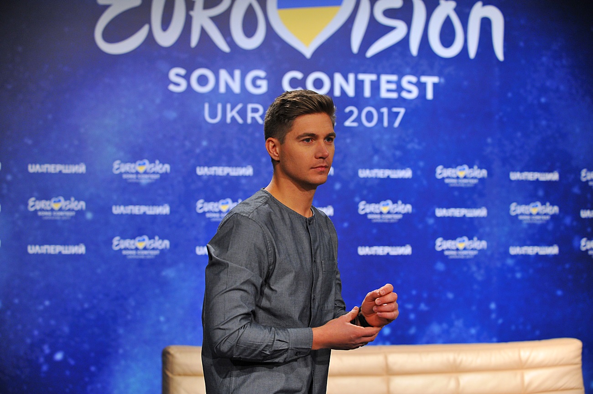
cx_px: 296
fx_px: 1317
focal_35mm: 80
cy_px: 197
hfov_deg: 25.4
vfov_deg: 17.0
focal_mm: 80
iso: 1250
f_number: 4.5
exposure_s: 1/250
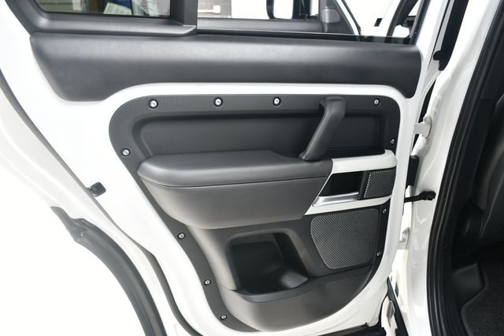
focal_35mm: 33
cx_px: 252
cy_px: 168
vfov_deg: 39.9
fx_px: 462
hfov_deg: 57.2
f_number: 4
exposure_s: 1/160
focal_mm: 22
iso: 100
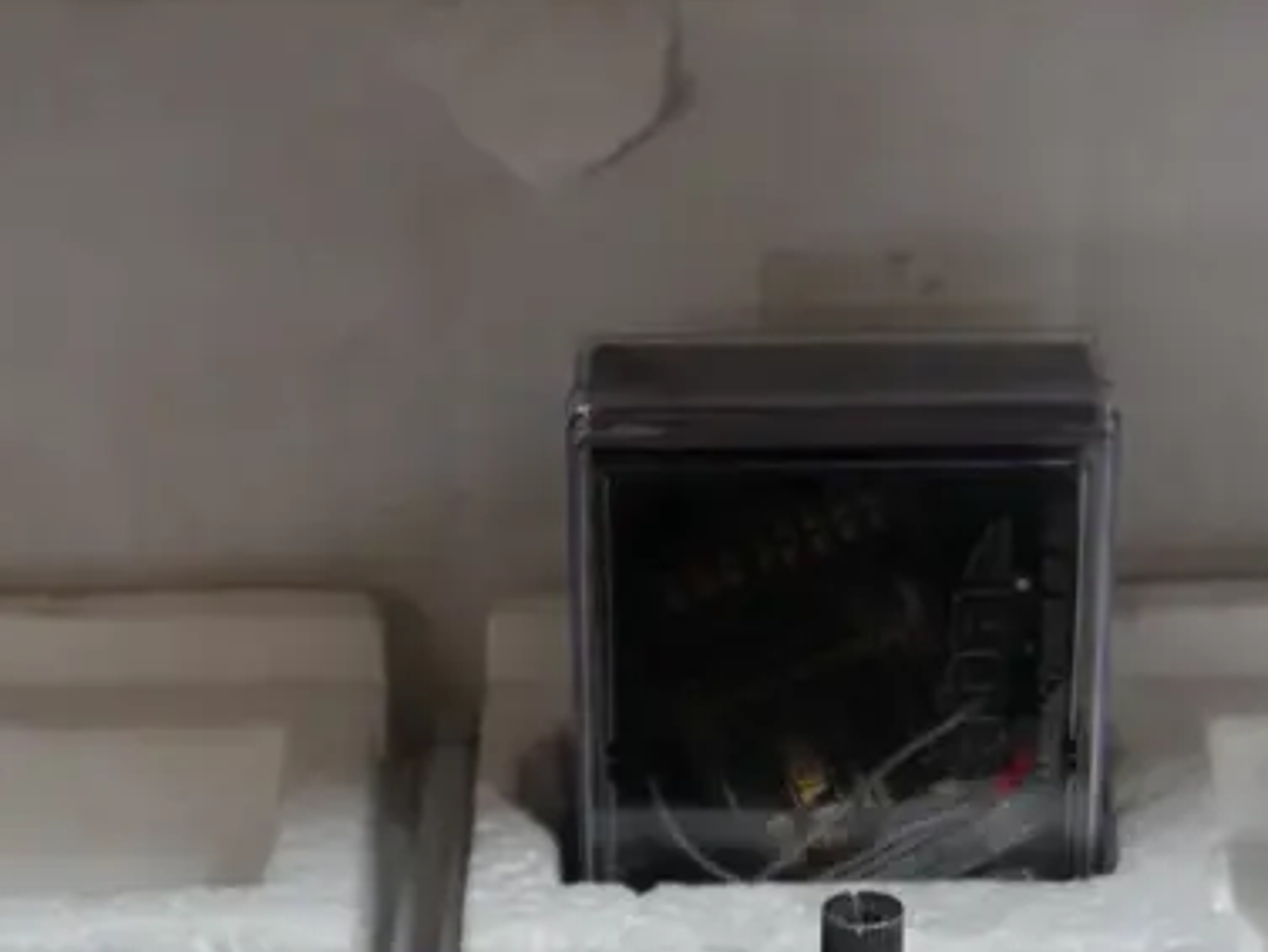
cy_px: 1159
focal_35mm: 114
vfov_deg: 12.7
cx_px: 552
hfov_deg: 17.3
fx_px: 4177
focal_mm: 21
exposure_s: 1/60
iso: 400
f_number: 4.6
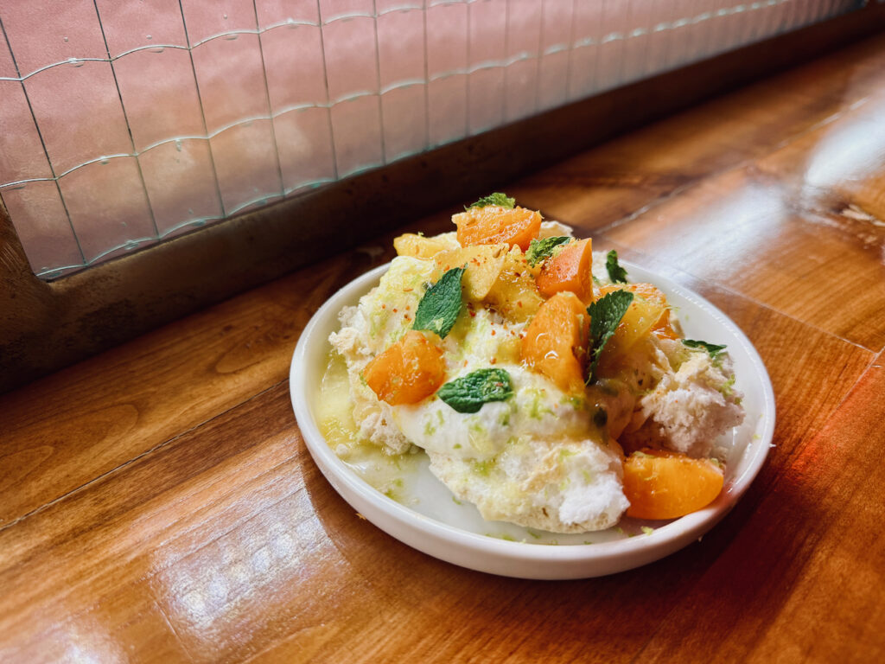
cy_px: 332
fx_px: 614
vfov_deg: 56.8
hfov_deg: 71.6
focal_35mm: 24
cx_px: 442
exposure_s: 1/118
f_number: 1.78
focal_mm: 6.76
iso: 100
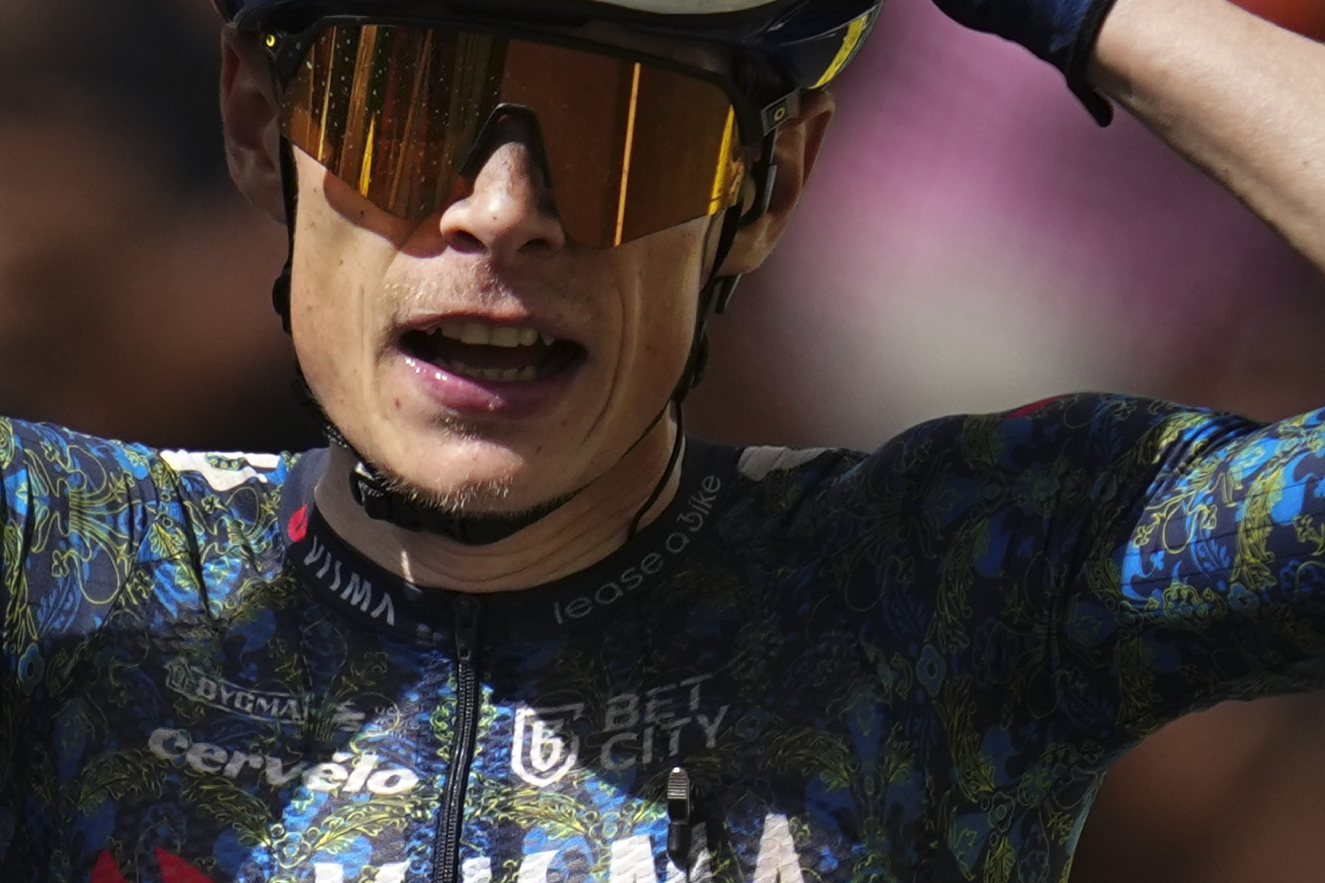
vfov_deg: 1.5
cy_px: 369
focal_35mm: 888
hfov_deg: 2.3
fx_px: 32682
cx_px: 527
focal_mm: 400
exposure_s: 1/8000
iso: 500
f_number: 2.8
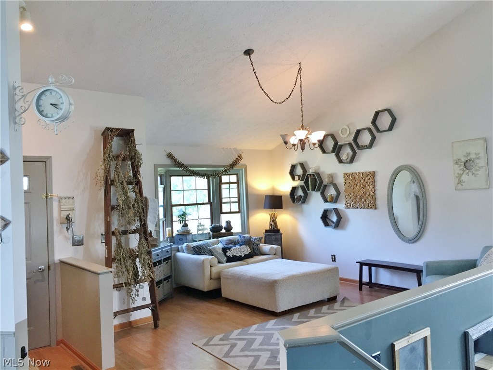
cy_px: 185
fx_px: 413
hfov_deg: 61.7
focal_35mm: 29
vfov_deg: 48.2
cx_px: 246
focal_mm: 4.15
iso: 100
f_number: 2.2
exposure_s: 1/30
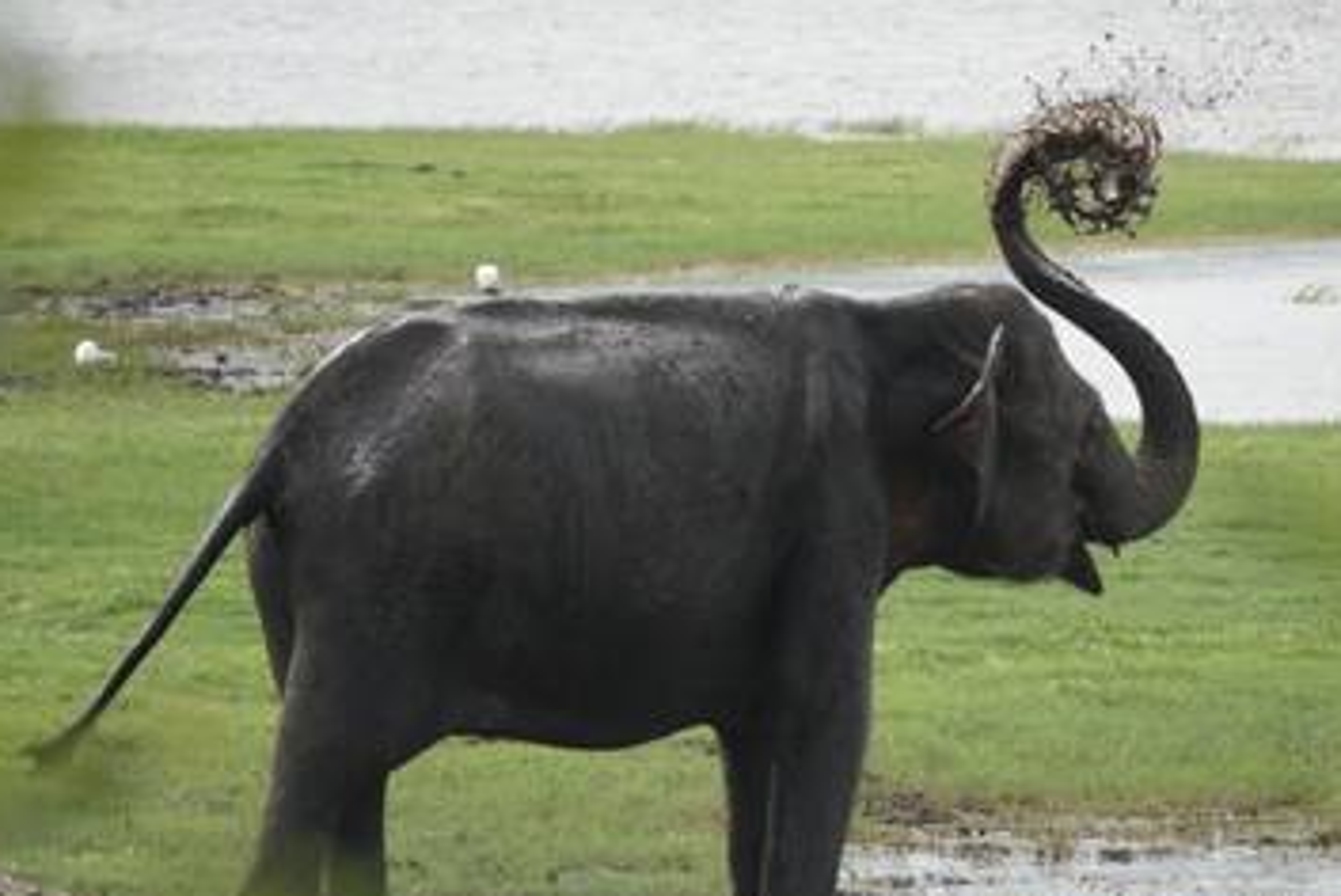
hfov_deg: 2.9
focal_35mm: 715
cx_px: 832
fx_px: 26655
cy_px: 530
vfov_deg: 1.9
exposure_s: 1/1000
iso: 250
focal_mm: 192.73
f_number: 4
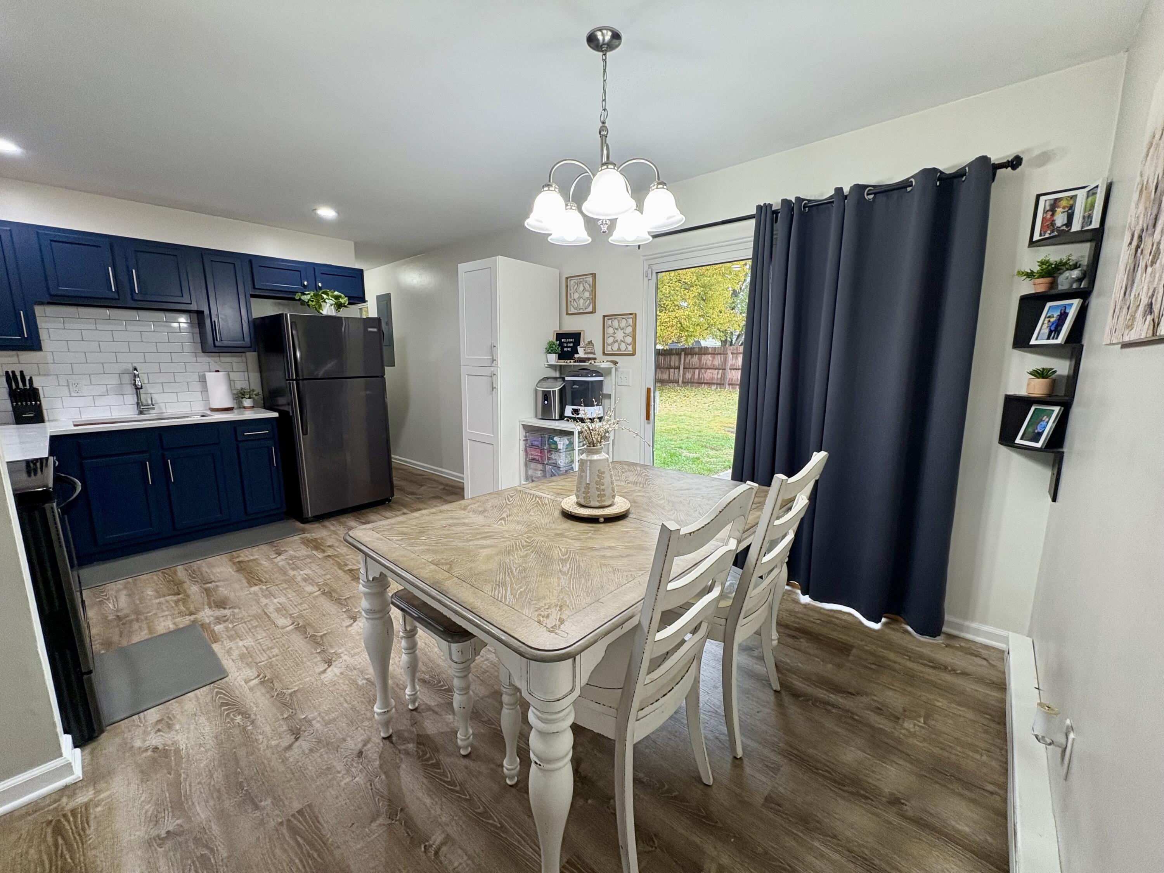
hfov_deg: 102.1
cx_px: 582
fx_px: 471
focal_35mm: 14
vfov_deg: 85.7
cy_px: 436
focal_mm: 2.22
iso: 160
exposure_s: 1/60
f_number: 2.2
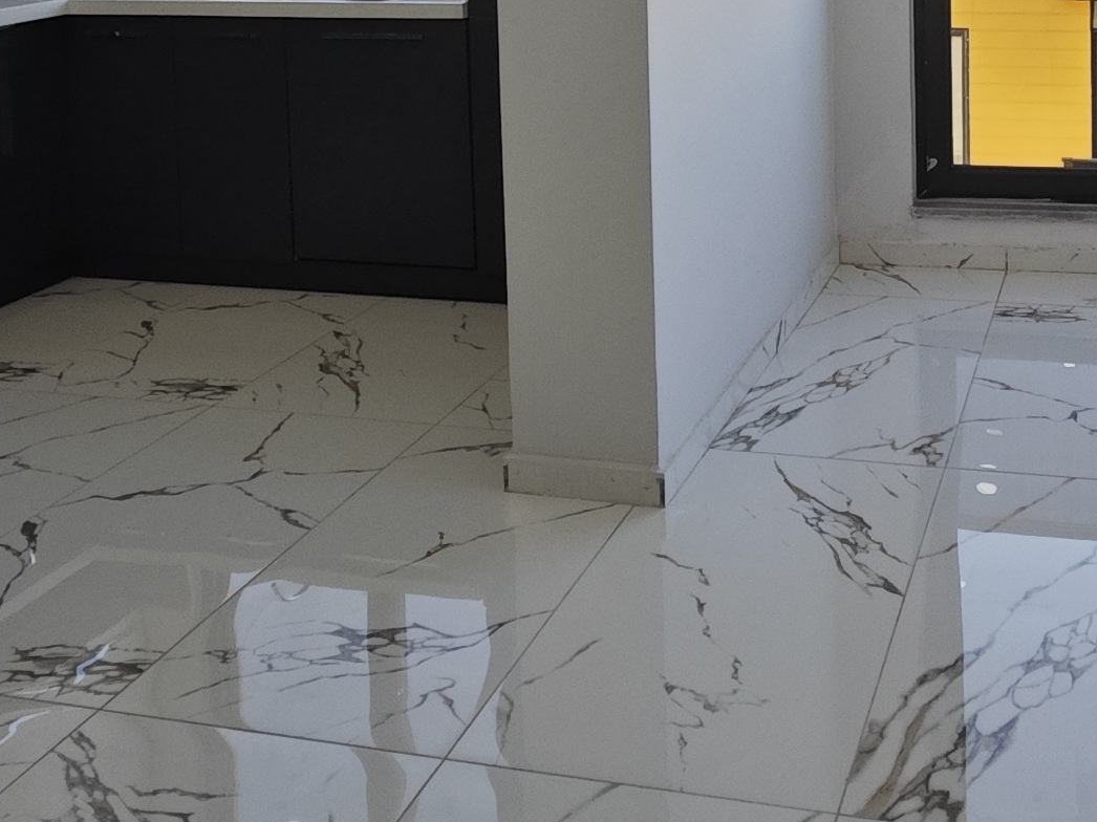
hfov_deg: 39.9
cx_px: 747
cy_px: -86
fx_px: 1489
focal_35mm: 47
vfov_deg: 28.1
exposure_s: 1/339
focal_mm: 2.03
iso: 200
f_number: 1.8
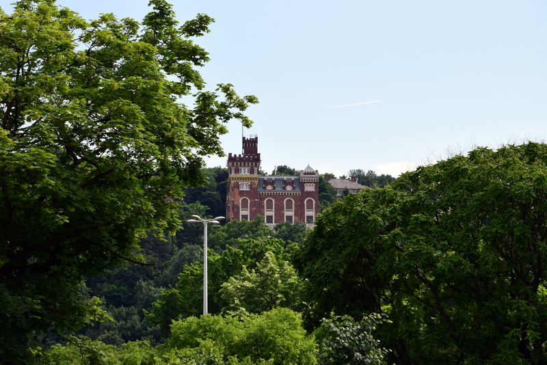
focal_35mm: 105
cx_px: 274
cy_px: 182
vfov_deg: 13.1
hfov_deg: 19.4
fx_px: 1596
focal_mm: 70
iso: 400
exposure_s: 1/500
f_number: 11
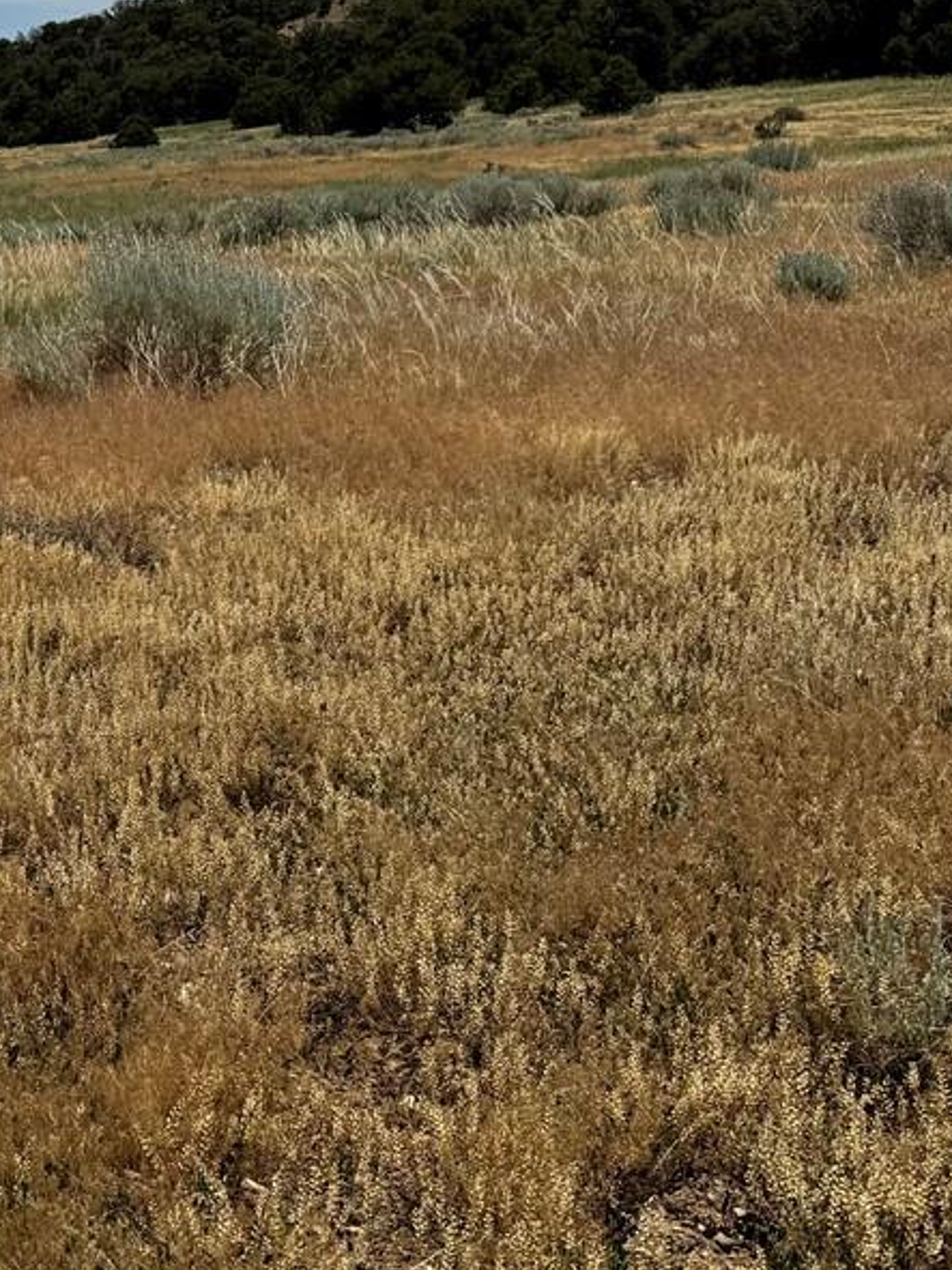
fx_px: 2384
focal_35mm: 65
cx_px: -393
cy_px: 385
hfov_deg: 20.1
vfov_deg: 29.5
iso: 80
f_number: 1.78
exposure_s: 1/10417
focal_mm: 6.76
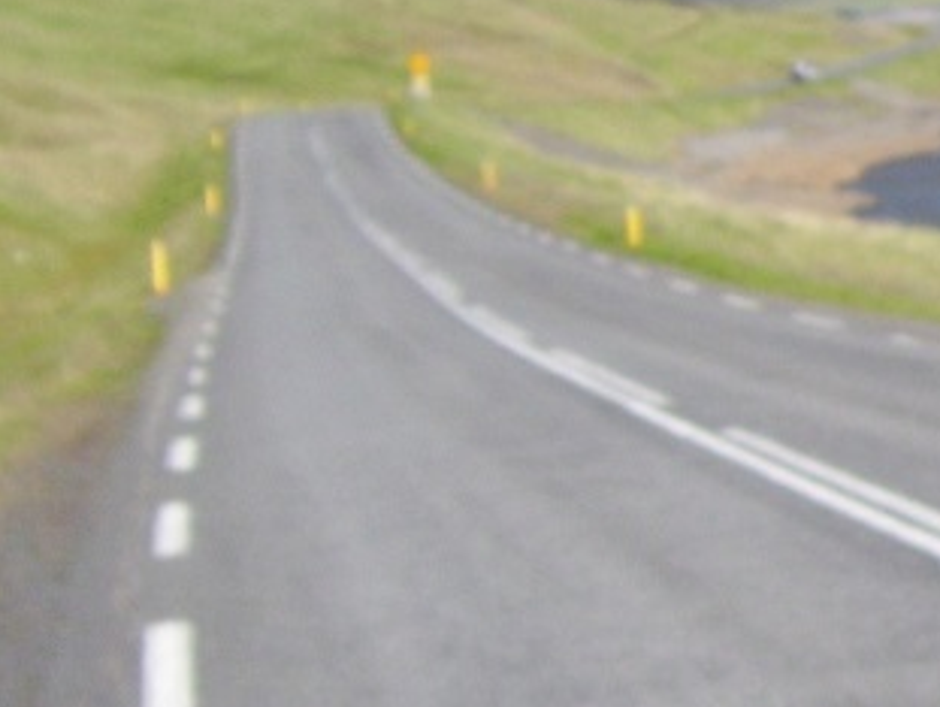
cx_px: 1566
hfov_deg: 13.1
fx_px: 3779
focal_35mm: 139
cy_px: 234
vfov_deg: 10.7
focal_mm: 6
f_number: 4.8
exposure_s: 1/400
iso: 80
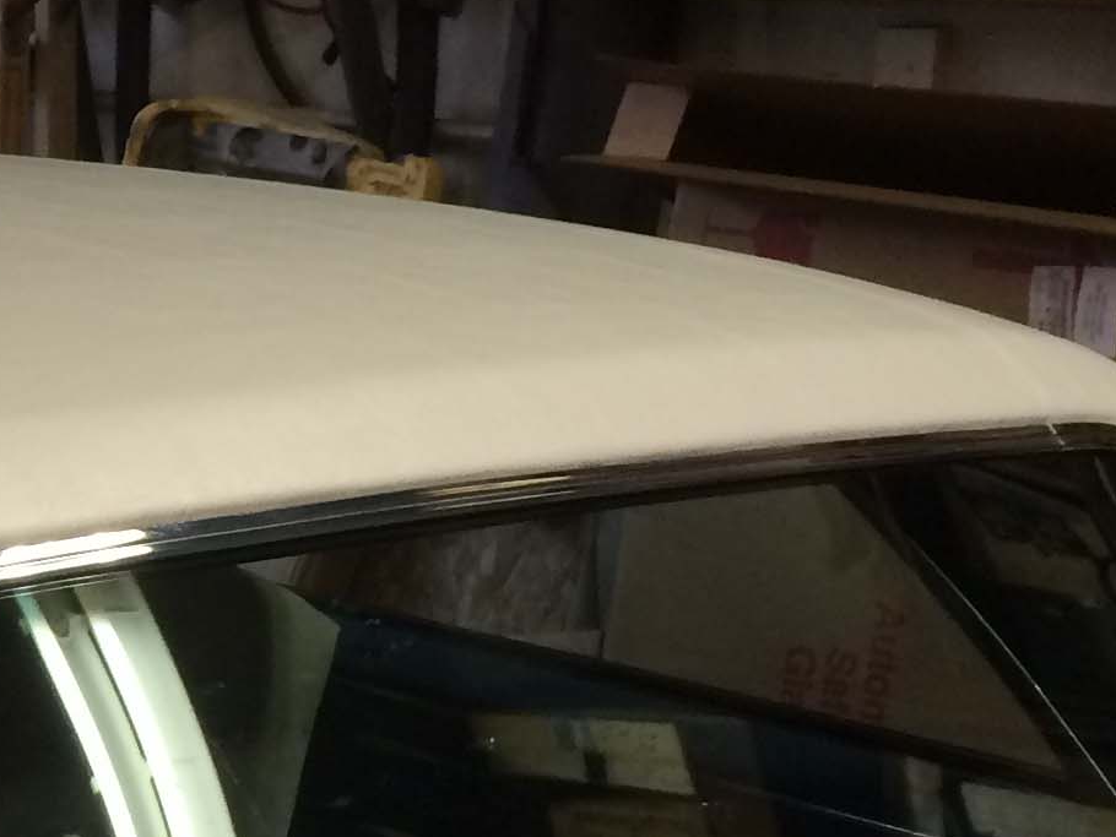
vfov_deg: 14.2
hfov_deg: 17.1
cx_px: -548
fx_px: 3354
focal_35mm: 104
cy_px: 511
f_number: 2.2
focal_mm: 4.15
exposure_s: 1/30
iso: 50
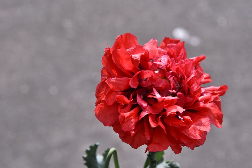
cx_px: 126
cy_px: 80
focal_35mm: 135
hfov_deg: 15.2
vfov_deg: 10.2
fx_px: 945
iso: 200
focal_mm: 120
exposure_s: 1/250
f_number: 8
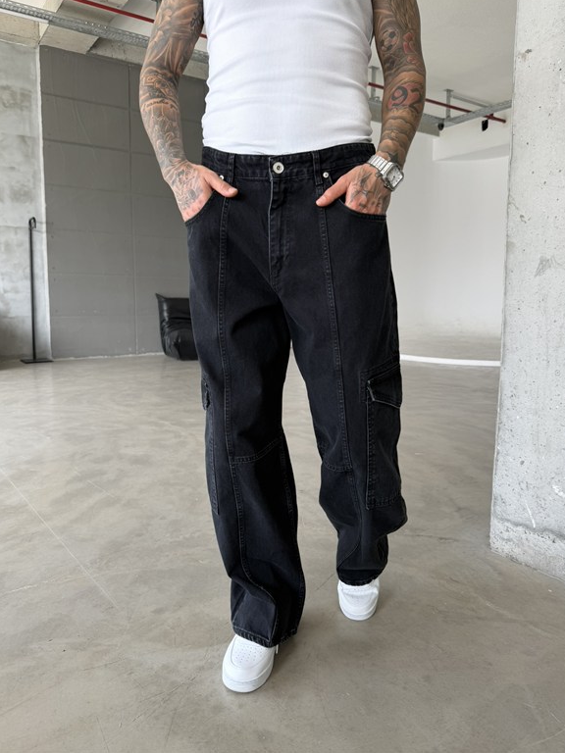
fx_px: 544
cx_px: 278
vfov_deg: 69.4
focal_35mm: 25
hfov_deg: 54.9
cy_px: 363
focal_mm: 6.76
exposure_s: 1/175
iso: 64
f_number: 1.78
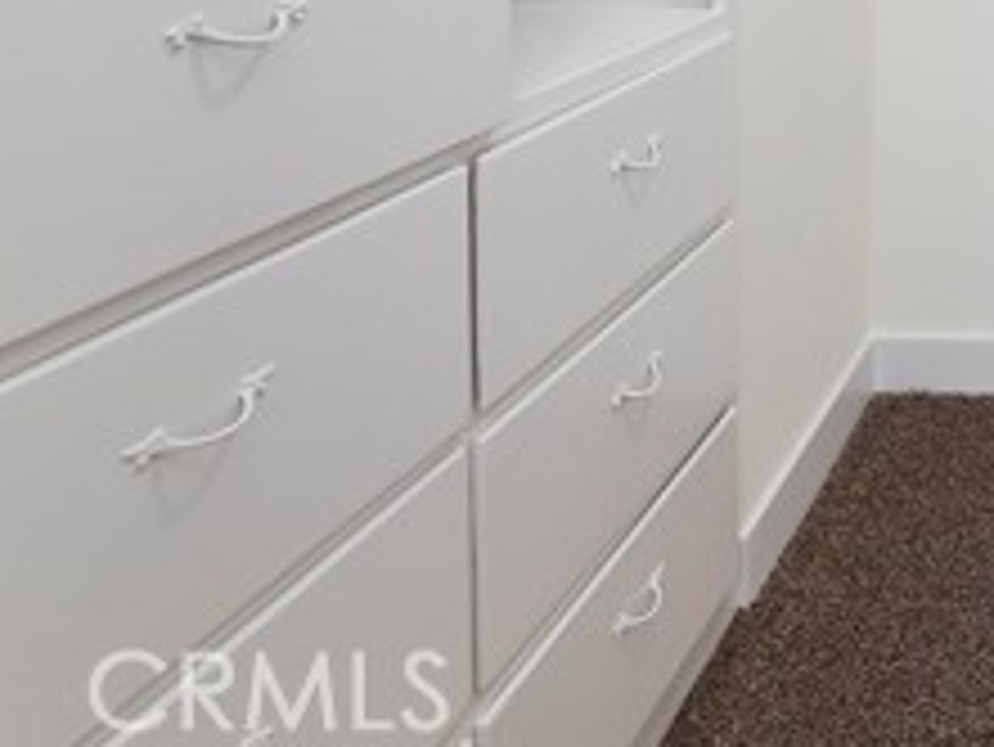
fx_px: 1120
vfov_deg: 30.0
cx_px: 1210
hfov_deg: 36.3
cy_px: -202
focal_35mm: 39
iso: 500
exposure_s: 1/13
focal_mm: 14
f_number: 10
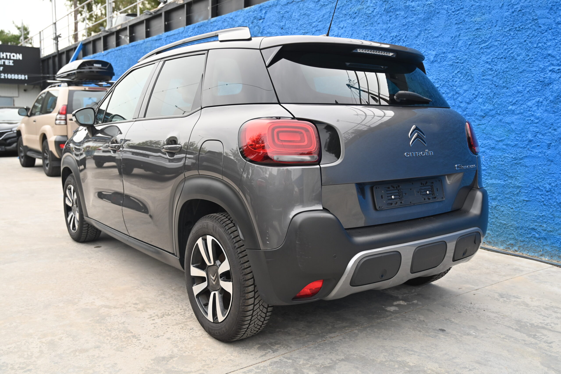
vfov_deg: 41.1
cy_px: 187
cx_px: 280
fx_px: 499
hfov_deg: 58.7
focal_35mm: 32
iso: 360
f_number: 4
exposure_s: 1/250
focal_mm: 32
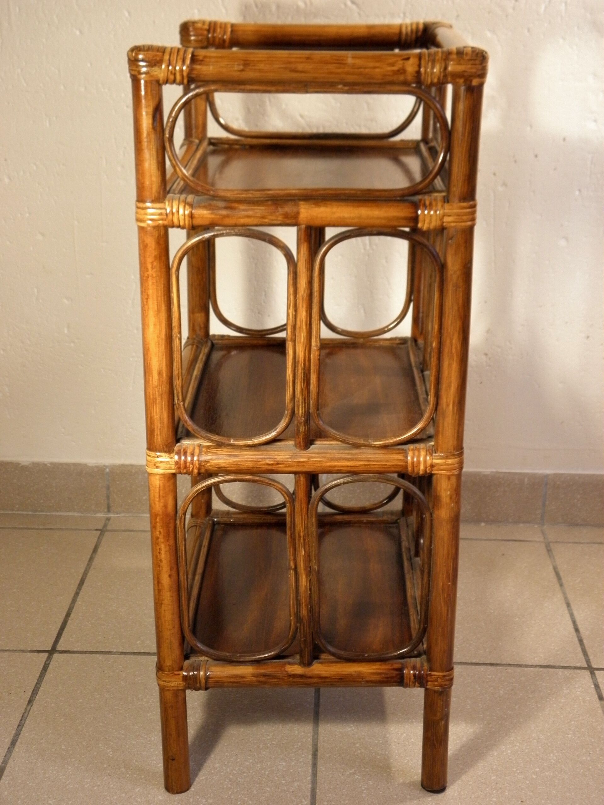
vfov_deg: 40.4
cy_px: 402
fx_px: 1093
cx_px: 302
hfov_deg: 30.9
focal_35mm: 47
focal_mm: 8.6
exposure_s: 1/25
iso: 200
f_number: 3.9
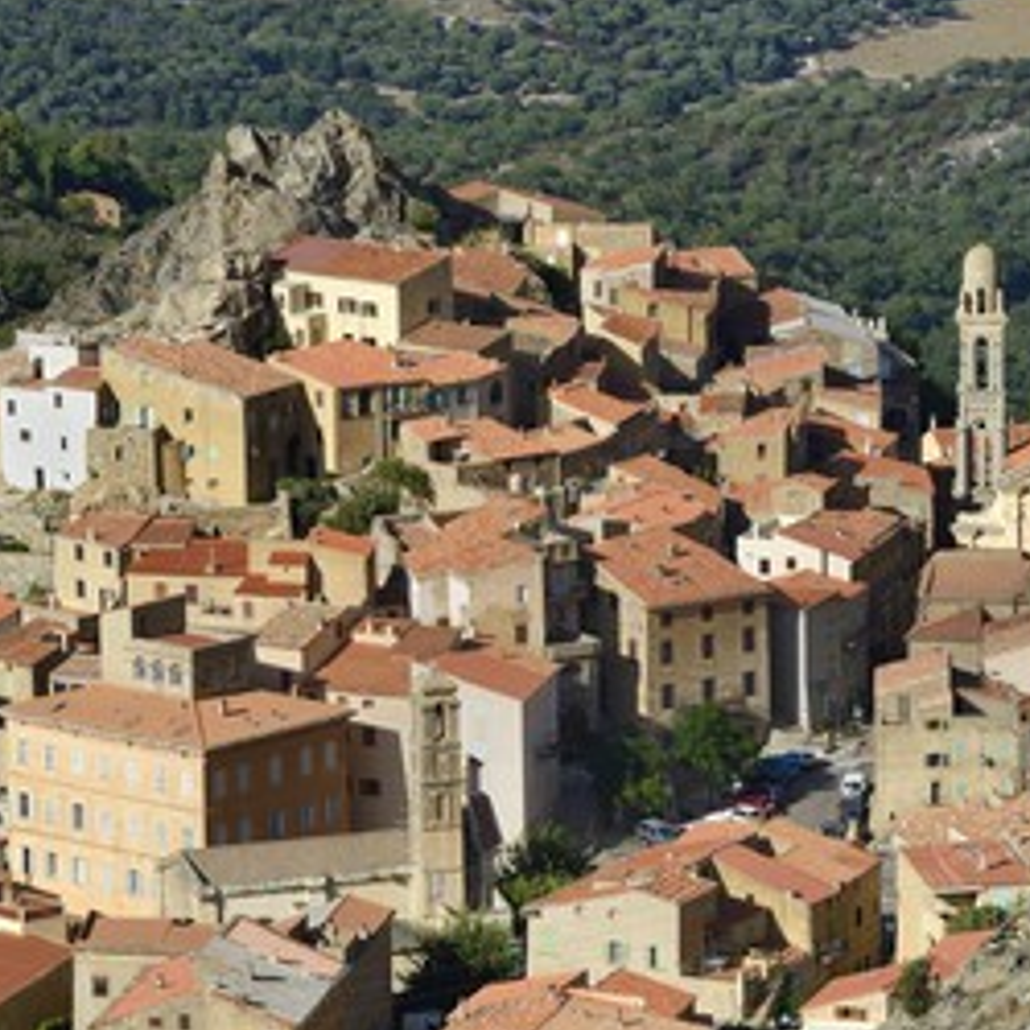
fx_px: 7945
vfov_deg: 7.4
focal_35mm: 236
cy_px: 527
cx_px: 433
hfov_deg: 7.4
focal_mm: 165
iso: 200
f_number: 13
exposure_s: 1/320
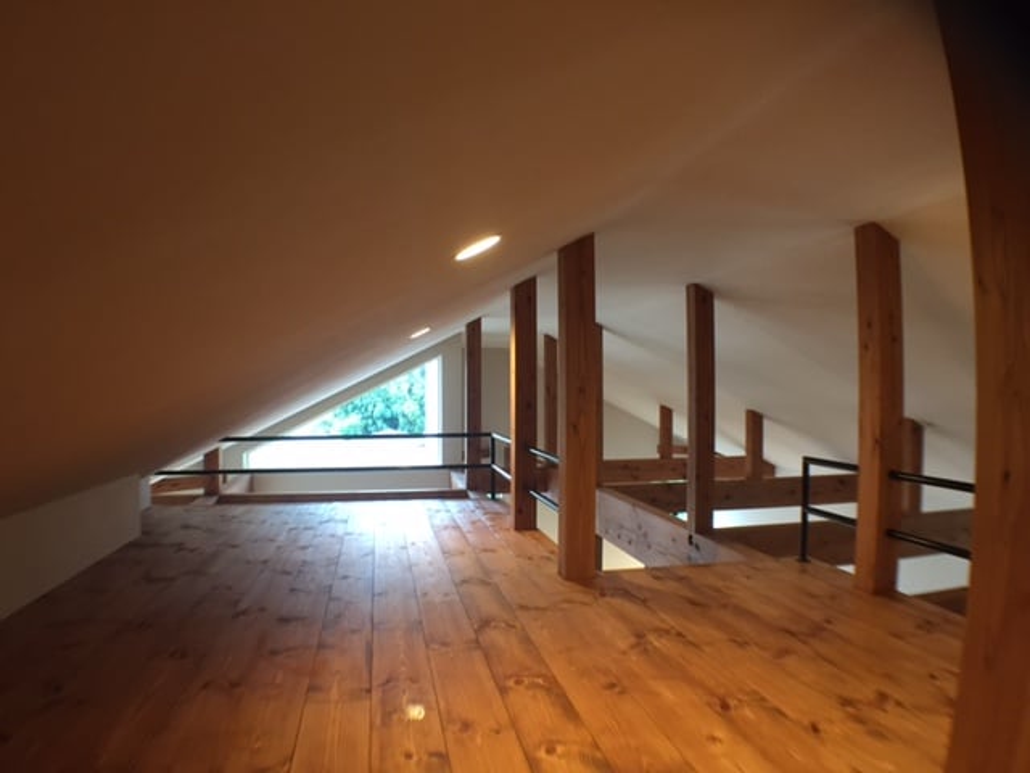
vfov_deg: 48.2
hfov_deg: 61.7
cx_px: 515
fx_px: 863
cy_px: 386
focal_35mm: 29
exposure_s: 1/33
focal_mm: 4.15
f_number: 2.2
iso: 160
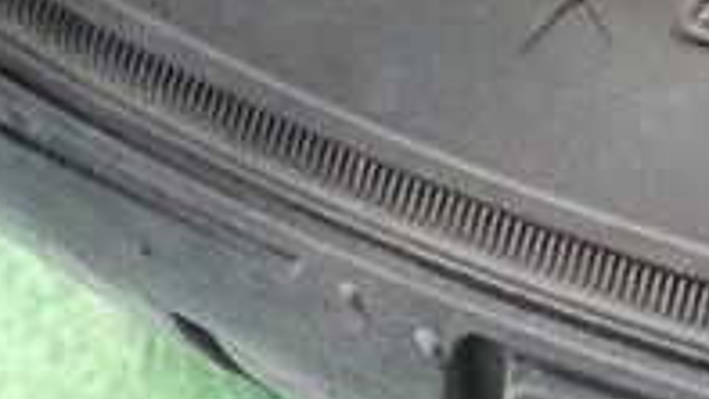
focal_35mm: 83
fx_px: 1561
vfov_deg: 13.2
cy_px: -316
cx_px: 655
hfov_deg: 24.7
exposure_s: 1/30
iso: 800
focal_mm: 4.5
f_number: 2
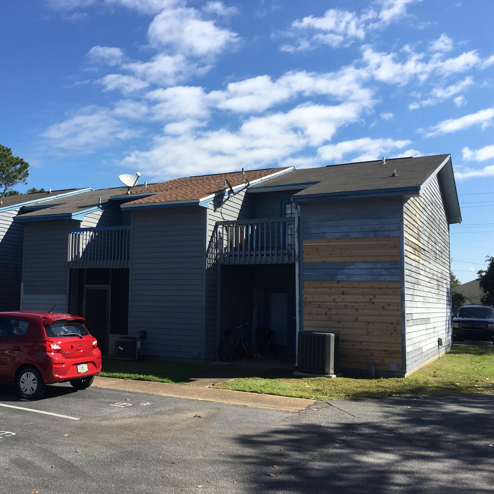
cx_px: 177
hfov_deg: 46.7
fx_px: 565
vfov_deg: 47.2
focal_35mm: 35
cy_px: 249
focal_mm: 4.15
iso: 25
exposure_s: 1/1374
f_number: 2.2
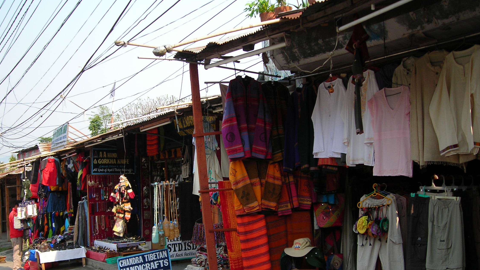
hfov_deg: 42.8
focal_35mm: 48
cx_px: 212
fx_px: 611
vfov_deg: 24.8
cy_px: 182
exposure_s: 1/210
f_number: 3.2
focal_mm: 6.3
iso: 50
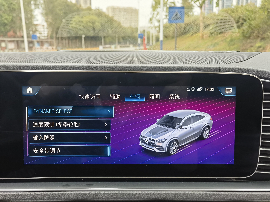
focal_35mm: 37
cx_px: 135
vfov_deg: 38.7
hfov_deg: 50.1
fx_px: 289
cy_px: 101
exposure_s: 1/100
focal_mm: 6.67
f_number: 1.9
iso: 80
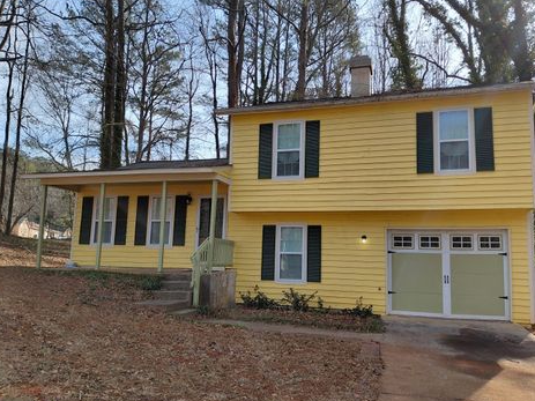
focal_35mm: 27
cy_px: 207
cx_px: 274
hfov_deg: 65.3
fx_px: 417
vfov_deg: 51.3
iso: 50
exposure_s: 1/1057
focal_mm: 4.69
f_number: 1.8
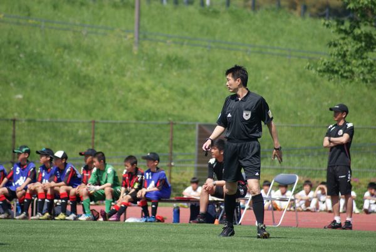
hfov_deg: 4.9
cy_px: 126
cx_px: 188
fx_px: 4393
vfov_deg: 3.3
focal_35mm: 420
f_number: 5.6
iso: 160
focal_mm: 280
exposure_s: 1/500
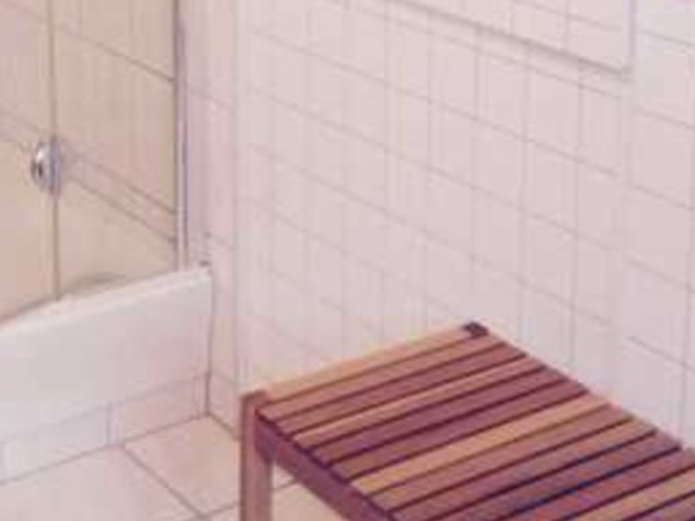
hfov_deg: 22.5
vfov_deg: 16.4
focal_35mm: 87
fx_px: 1746
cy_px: -73
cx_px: 319
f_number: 2.4
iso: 160
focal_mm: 4.28
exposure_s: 1/20
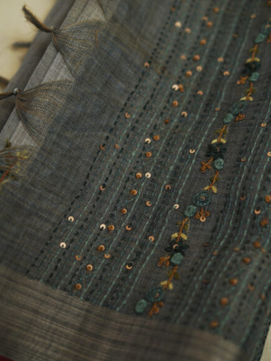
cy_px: 193
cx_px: 134
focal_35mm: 55
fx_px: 574
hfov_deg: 26.6
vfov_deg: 34.9
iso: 400
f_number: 2.5
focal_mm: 50
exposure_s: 1/125
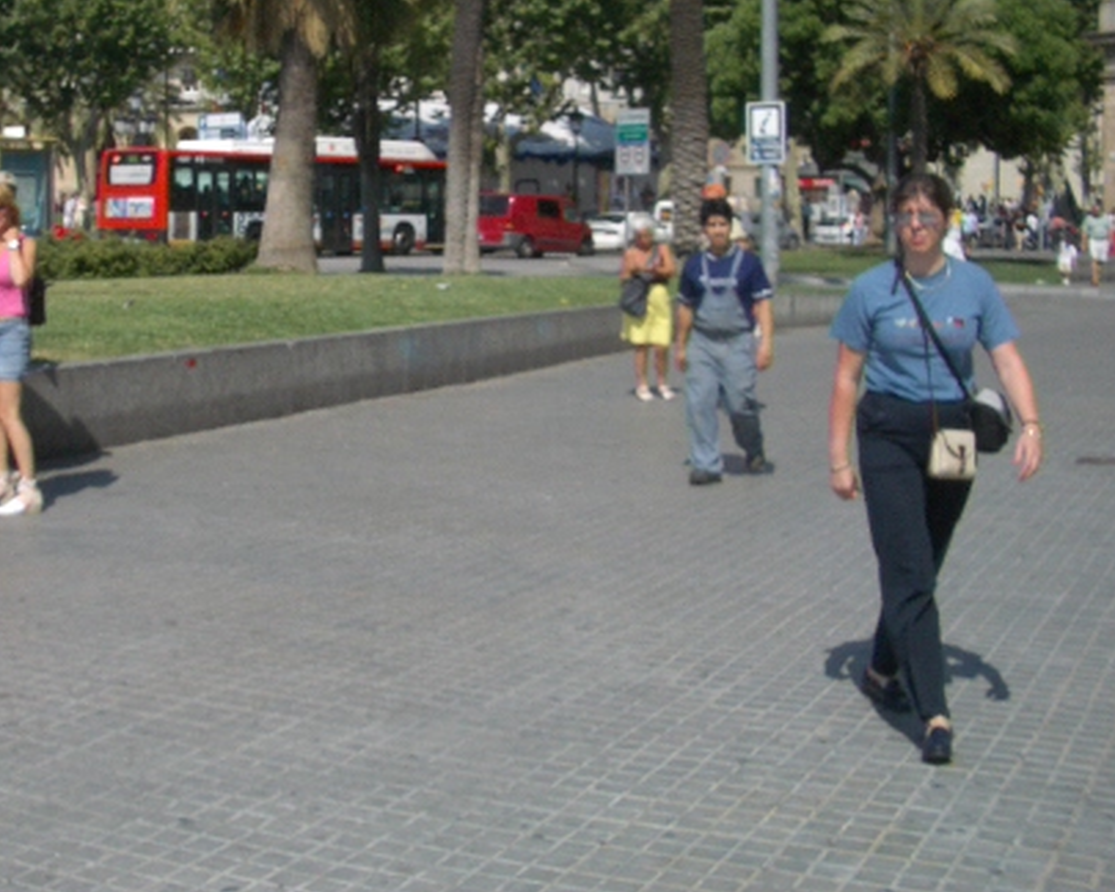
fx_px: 1782
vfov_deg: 27.8
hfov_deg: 34.0
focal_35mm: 54
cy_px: 262
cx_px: 278
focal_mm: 5.8
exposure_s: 1/800
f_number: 4.3
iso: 50
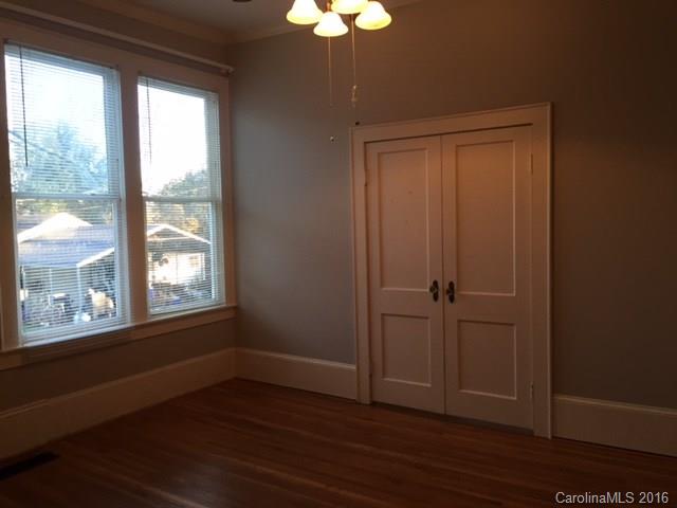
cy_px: 254
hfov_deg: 61.7
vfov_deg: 48.2
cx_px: 338
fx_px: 567
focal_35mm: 29
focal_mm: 4.15
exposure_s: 1/30
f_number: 2.2
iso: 40
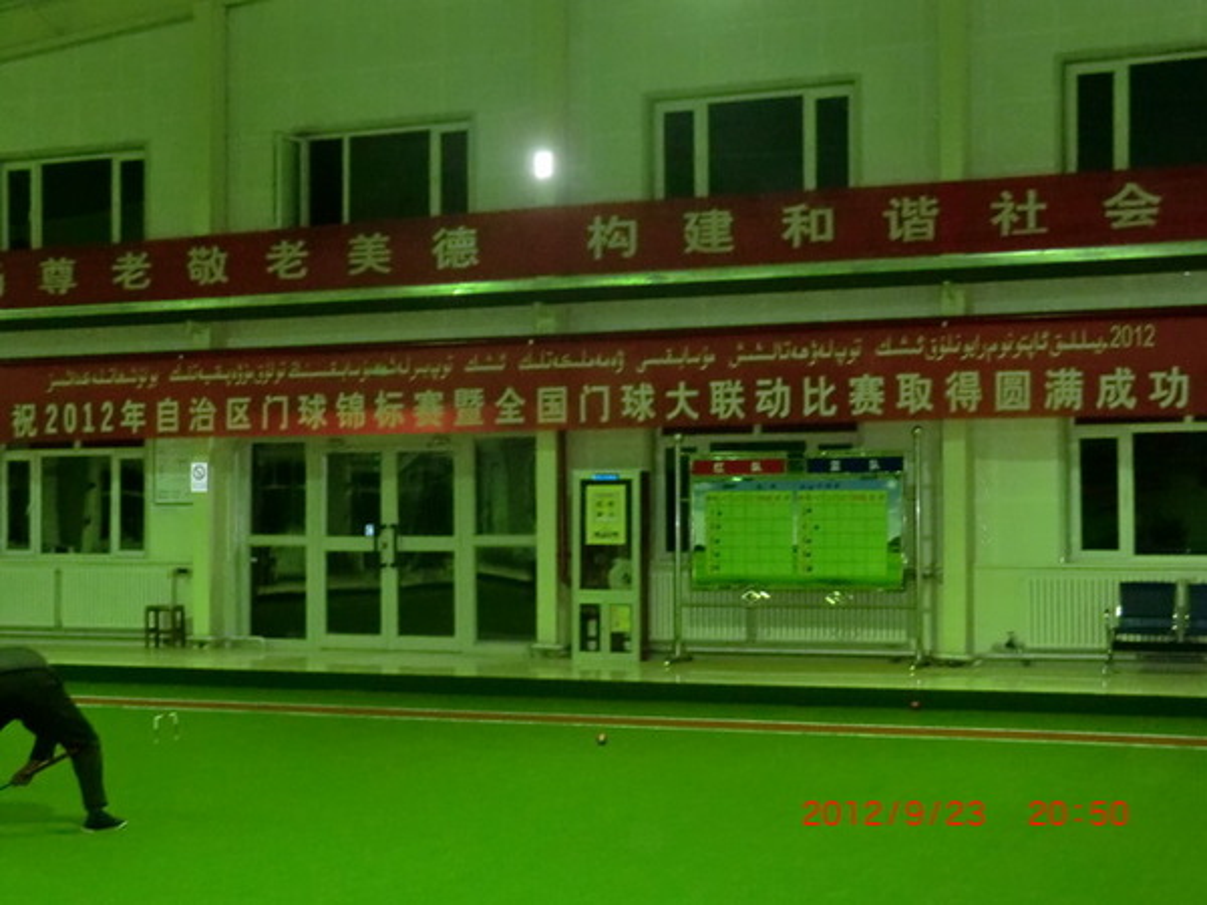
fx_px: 1918
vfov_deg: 26.6
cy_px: 452
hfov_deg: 34.9
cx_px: 604
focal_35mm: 55
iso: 800
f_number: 4.2
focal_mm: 9.8
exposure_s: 1/15
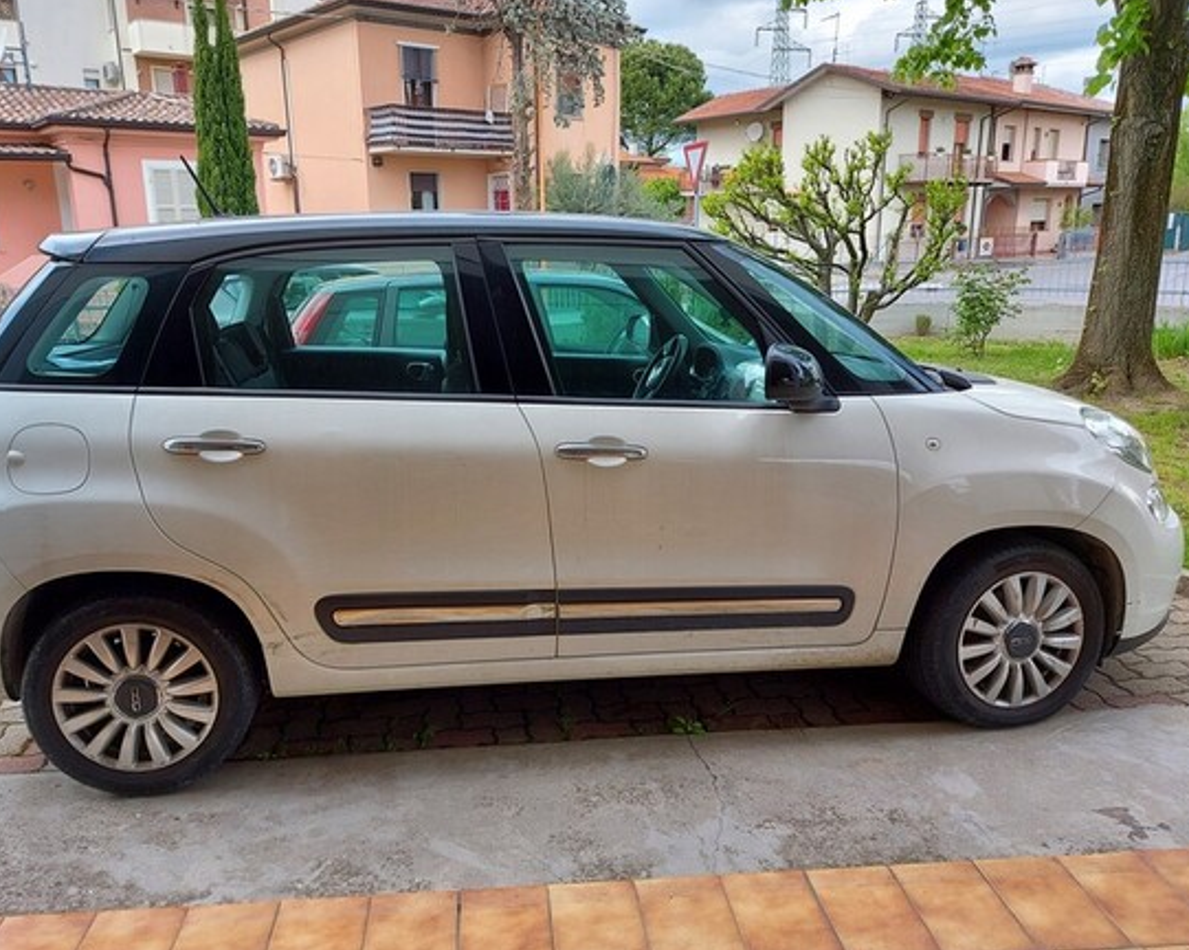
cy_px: 471
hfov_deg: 66.0
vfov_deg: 54.9
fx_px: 914
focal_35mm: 26
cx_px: 545
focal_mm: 5.23
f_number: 1.8
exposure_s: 1/211
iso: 32
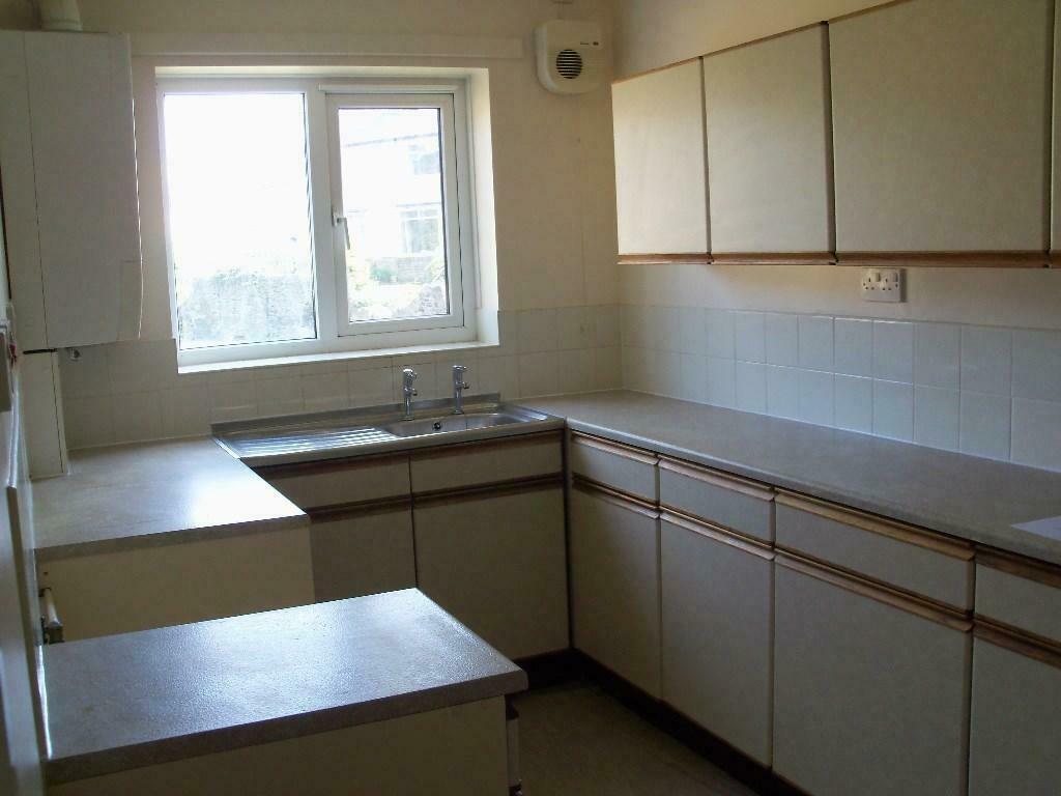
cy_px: 398
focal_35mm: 35
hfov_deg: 52.6
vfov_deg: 40.7
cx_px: 530
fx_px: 1073
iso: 80
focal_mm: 6.3
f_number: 3
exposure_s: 1/30
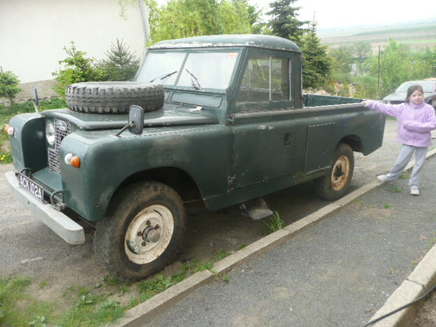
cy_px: 164
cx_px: 218
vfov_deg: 49.7
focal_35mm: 28
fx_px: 353
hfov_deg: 63.4
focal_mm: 4.6
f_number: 3.3
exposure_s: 1/50
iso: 100
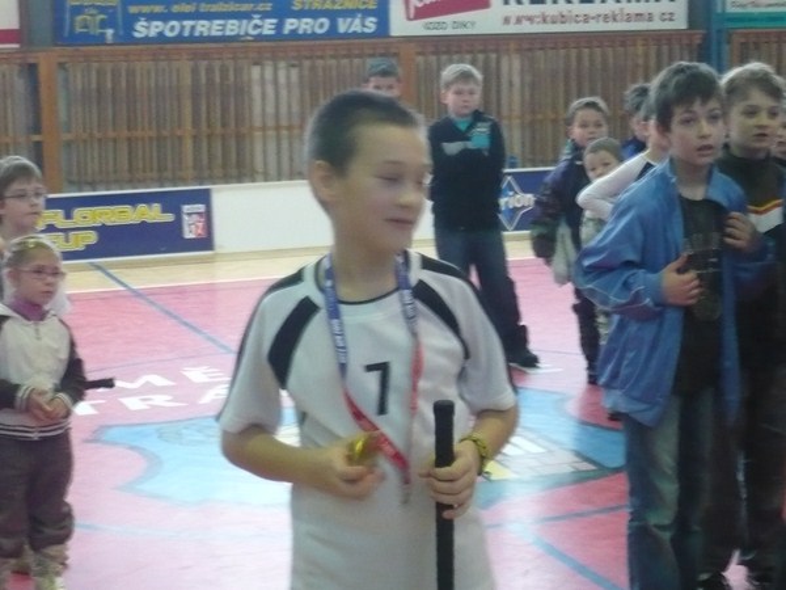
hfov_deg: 23.8
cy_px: 295
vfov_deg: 18.0
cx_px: 393
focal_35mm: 82
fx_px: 1862
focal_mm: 9.9
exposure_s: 1/60
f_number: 3.7
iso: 500
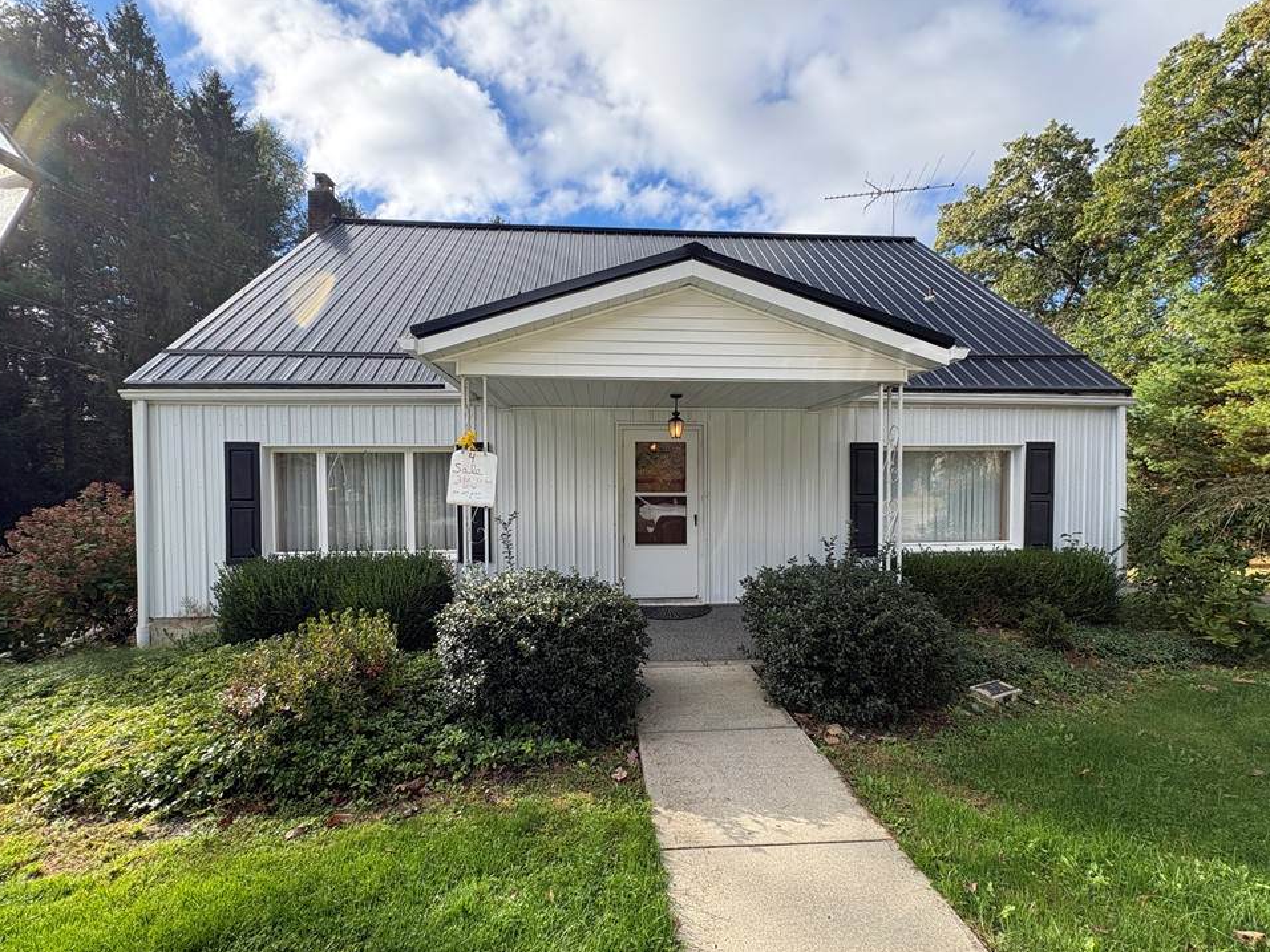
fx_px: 550
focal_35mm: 15
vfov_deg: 81.7
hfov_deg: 98.2
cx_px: 638
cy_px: 501
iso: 40
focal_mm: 2.22
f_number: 2.2
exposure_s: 1/664
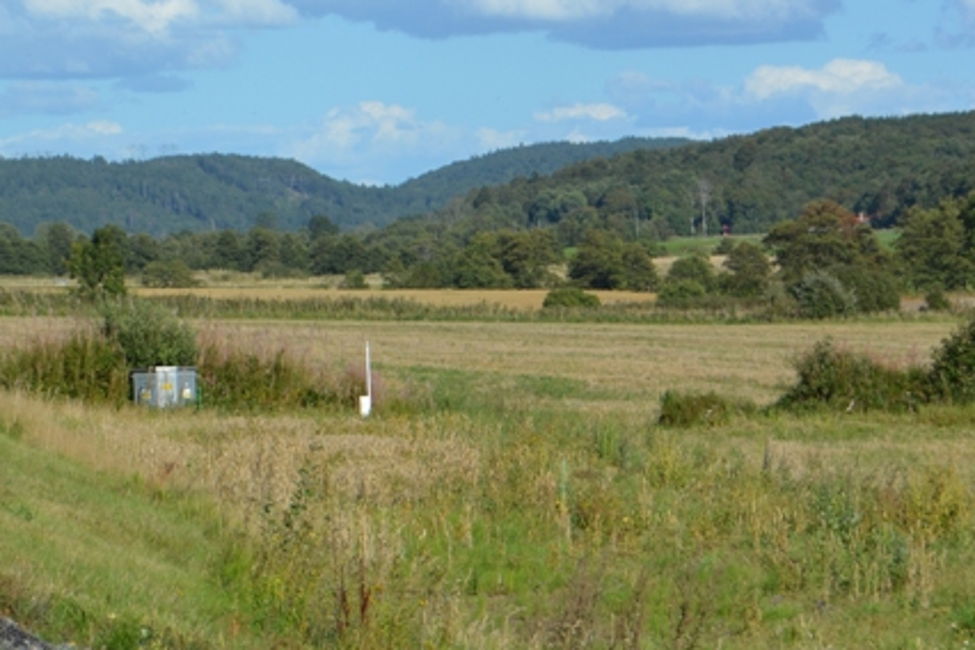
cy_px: 306
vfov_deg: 6.9
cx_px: 160
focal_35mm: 198
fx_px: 5368
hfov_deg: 10.3
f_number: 8
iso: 100
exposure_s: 1/250
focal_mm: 55
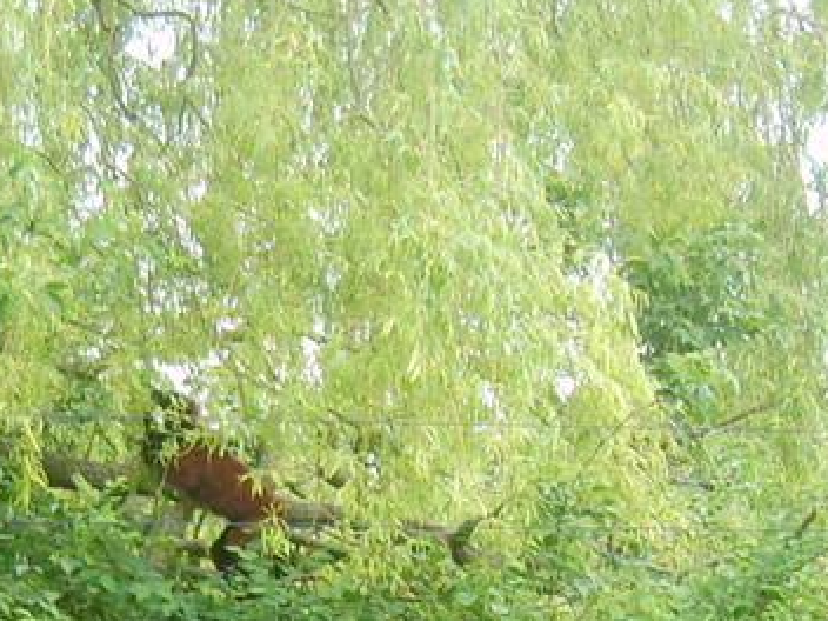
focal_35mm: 159
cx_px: 388
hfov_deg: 12.4
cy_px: 840
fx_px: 3803
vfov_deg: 9.2
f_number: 2.8
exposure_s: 1/125
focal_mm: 7.4
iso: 50
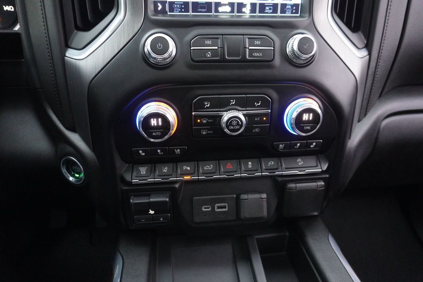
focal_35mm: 24
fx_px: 282
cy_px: 141
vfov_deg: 53.2
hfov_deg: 73.7
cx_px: 212
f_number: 3.5
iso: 5000
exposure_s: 1/60
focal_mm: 16
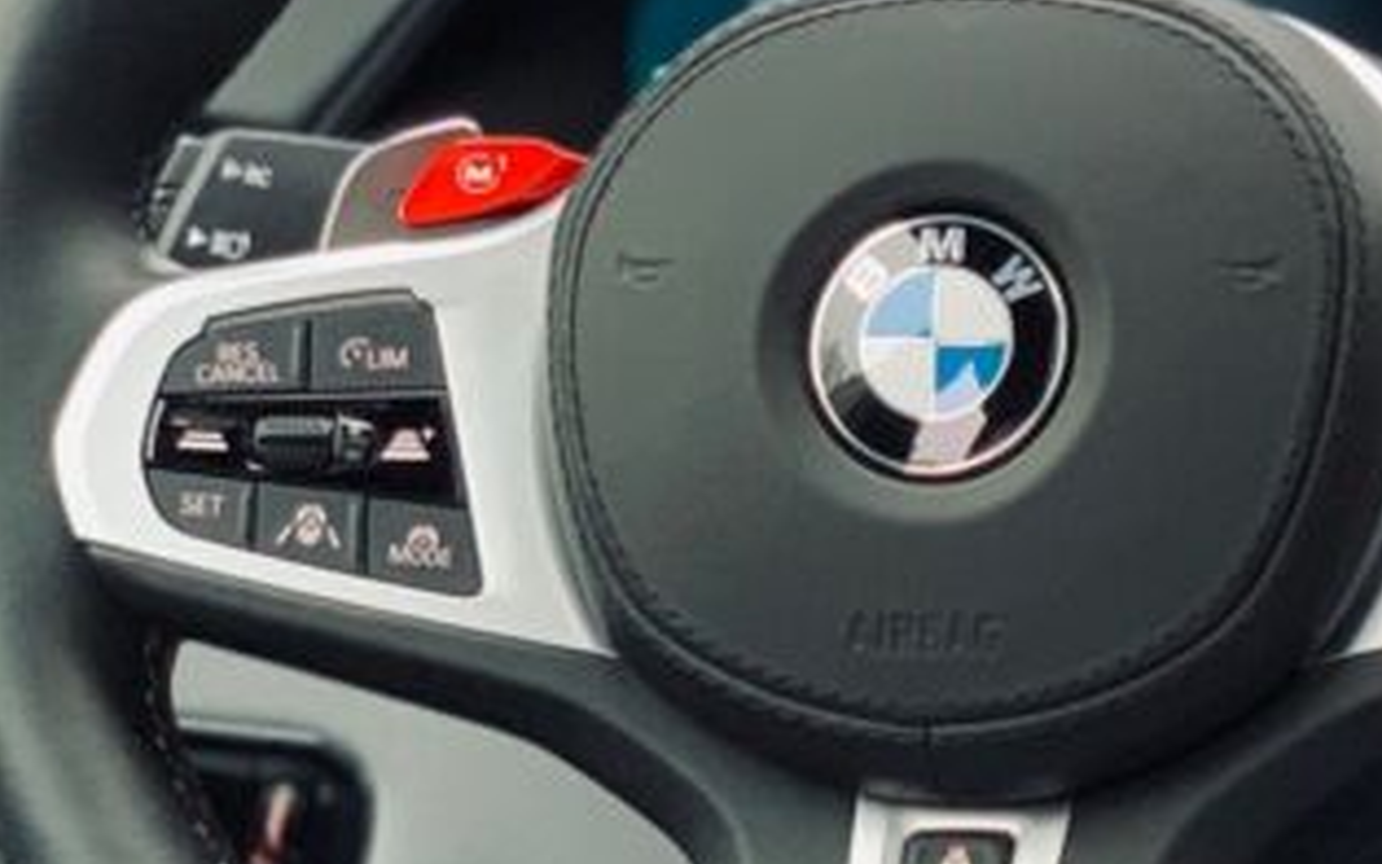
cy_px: 820
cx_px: 2027
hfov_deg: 11.3
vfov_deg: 7.3
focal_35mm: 179
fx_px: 6743
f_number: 2.4
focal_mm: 6
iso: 400
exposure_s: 1/33
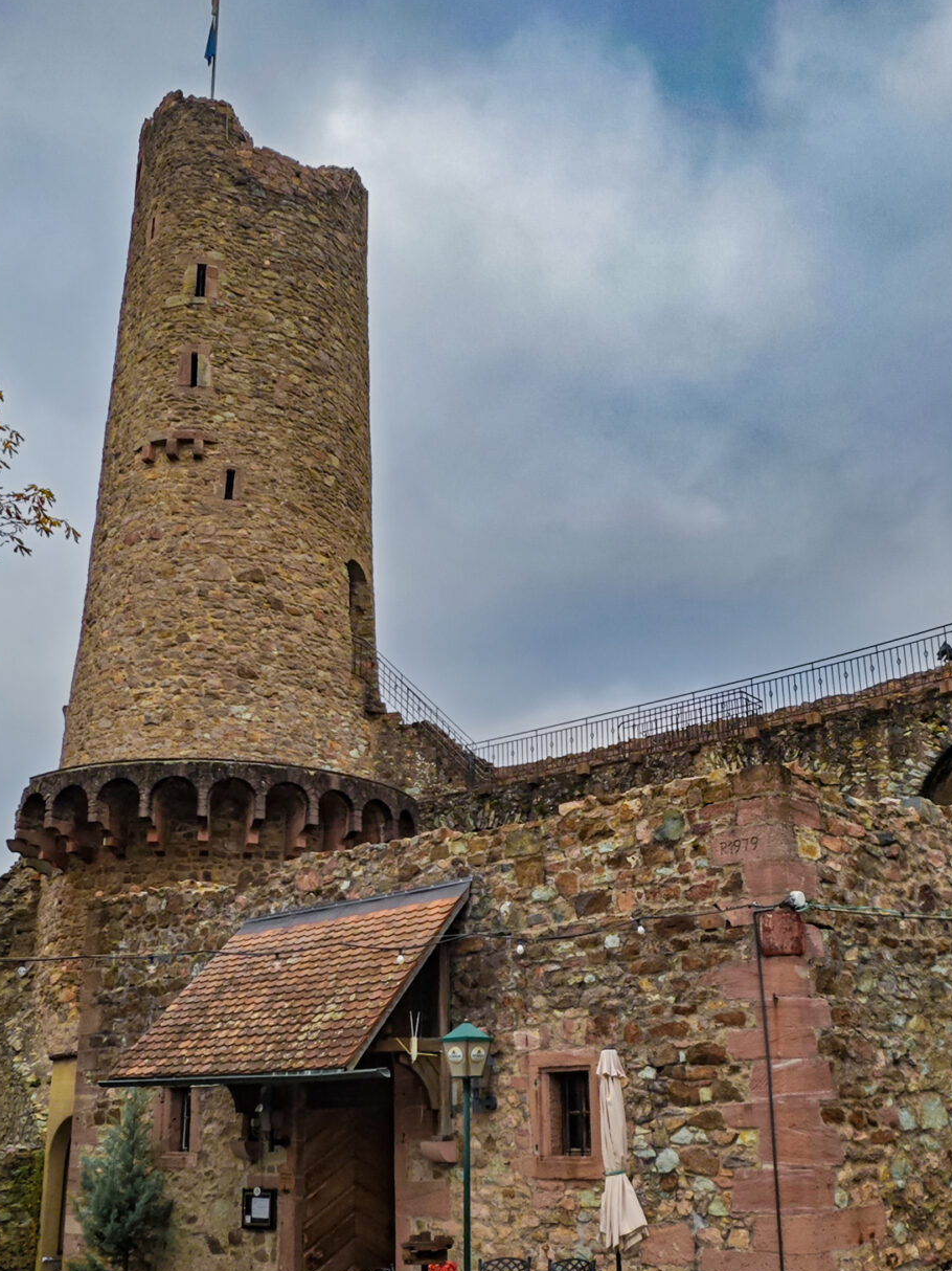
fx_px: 1064
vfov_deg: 60.8
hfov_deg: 48.0
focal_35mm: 29
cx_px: 564
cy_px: 799
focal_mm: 2.03
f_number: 1.8
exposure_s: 1/550
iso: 50
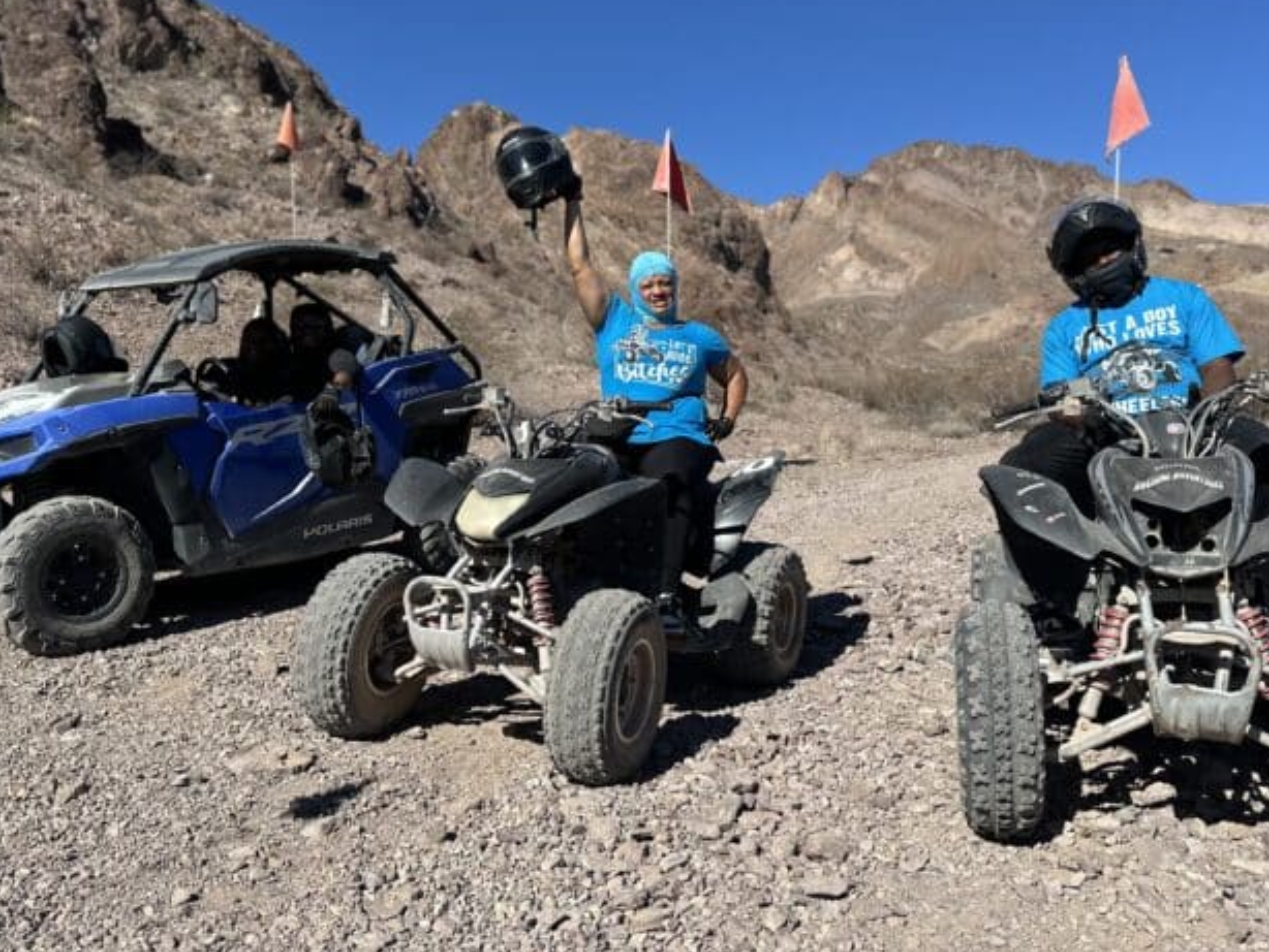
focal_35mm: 30
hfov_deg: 59.9
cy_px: 436
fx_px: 1100
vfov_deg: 46.8
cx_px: 653
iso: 80
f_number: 1.78
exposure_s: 1/5525
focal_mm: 6.86
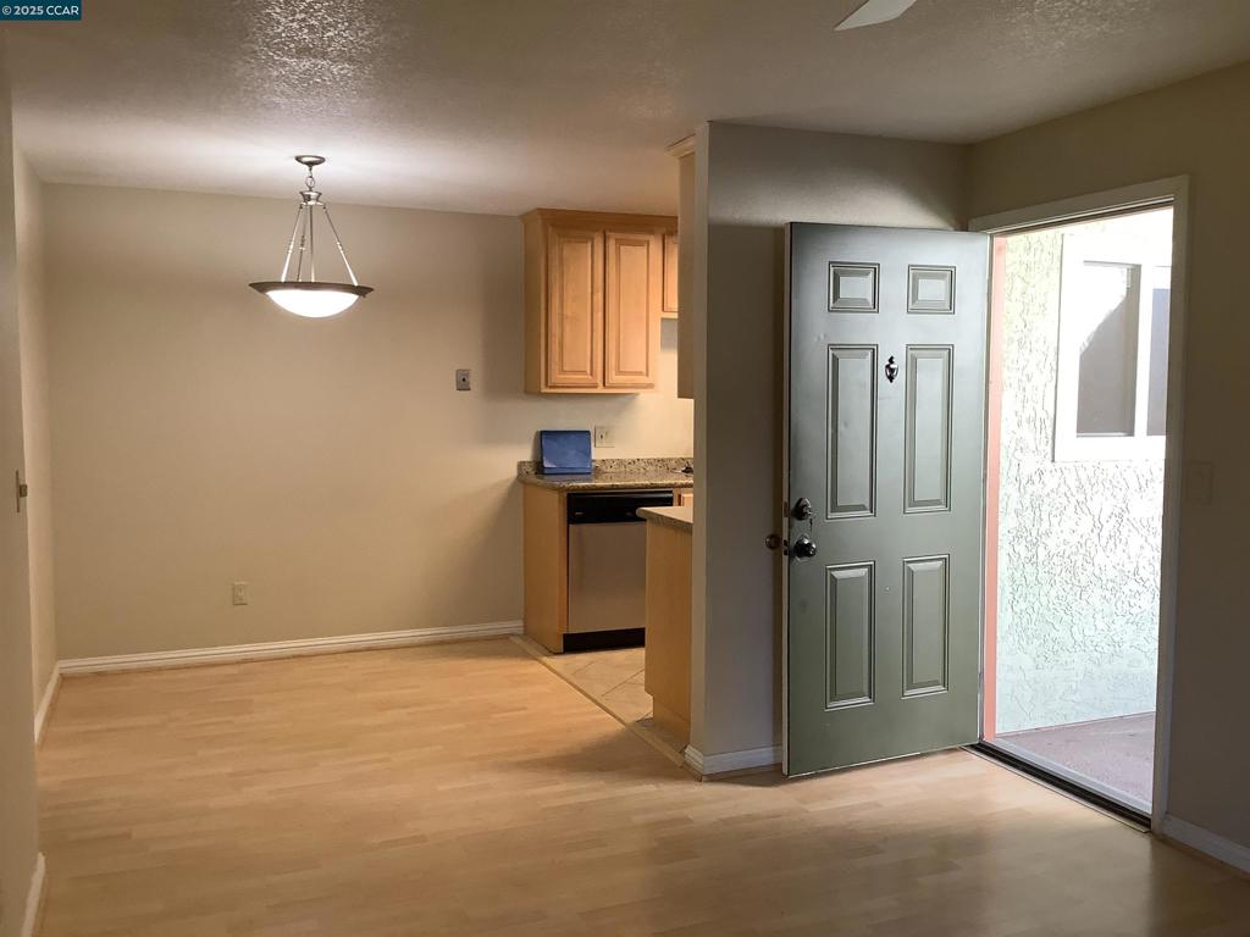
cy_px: 468
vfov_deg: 45.4
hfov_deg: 58.4
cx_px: 625
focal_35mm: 31
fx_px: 1119
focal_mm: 3.3
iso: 80
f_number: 2.4
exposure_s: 1/50
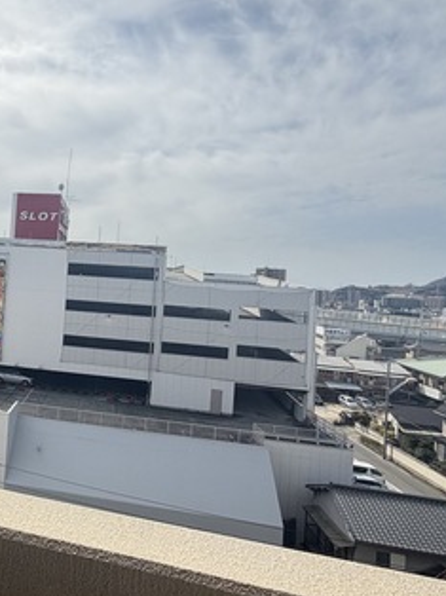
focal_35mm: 25
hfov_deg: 48.2
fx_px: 430
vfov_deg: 69.3
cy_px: 273
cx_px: 32
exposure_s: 1/770
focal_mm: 2.22
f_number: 2.2
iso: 25
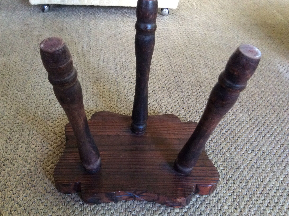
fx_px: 283
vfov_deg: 41.7
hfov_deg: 54.0
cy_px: 104
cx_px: 136
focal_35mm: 34
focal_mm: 3.3
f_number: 2.4
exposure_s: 1/20
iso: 320
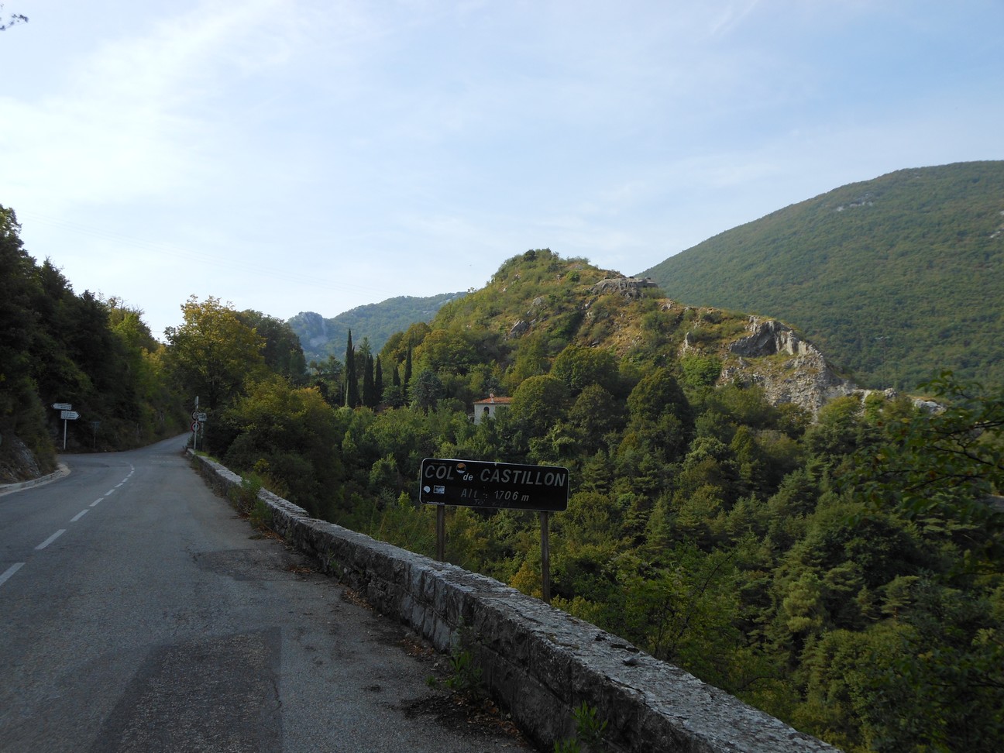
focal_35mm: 33
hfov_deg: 55.4
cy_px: 376
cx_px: 502
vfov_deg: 42.9
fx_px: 957
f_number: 3.5
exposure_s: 1/640
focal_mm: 6
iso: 80
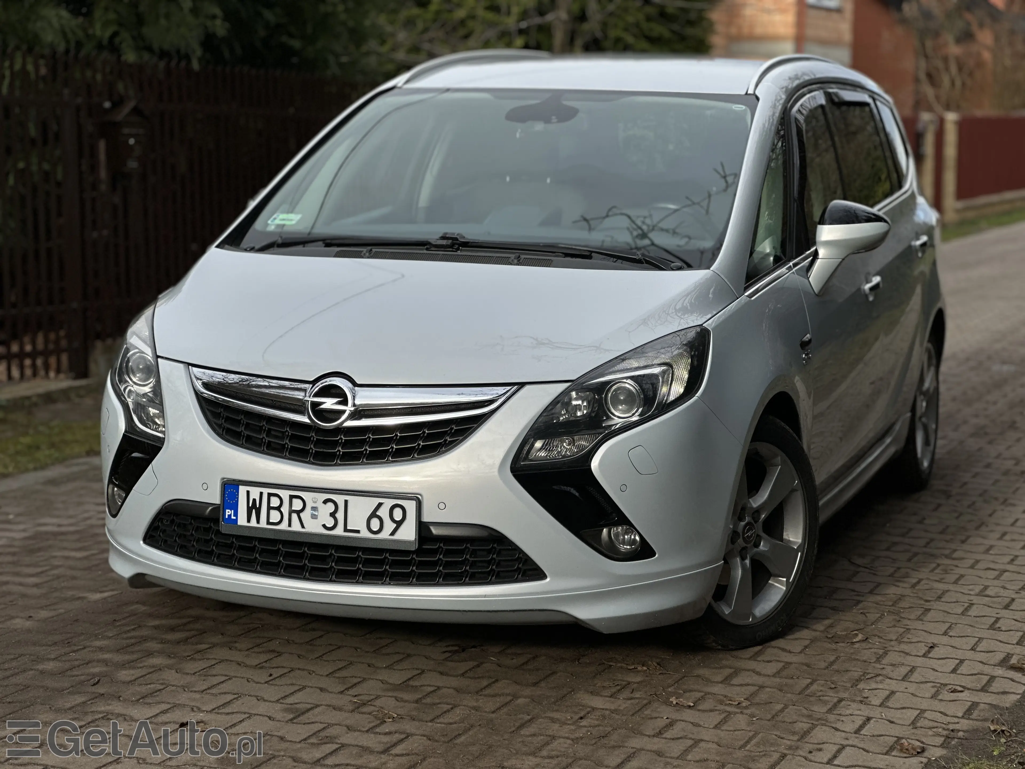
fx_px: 2280
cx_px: 512
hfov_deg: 25.3
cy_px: 384
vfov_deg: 19.1
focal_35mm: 77
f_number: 2.8
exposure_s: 1/579
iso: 32
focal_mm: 9
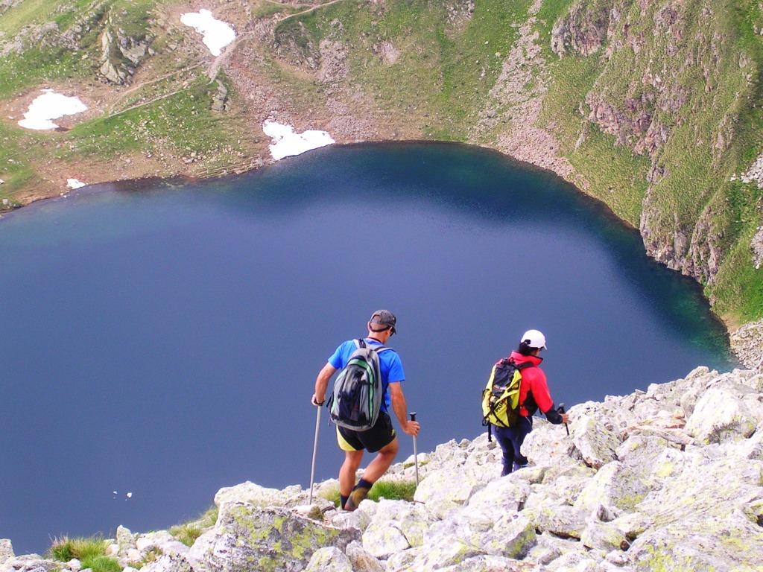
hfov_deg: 17.1
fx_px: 2535
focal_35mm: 115
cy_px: 286
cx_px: 382
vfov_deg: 12.9
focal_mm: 17.4
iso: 50
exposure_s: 1/43.9
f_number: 4.9
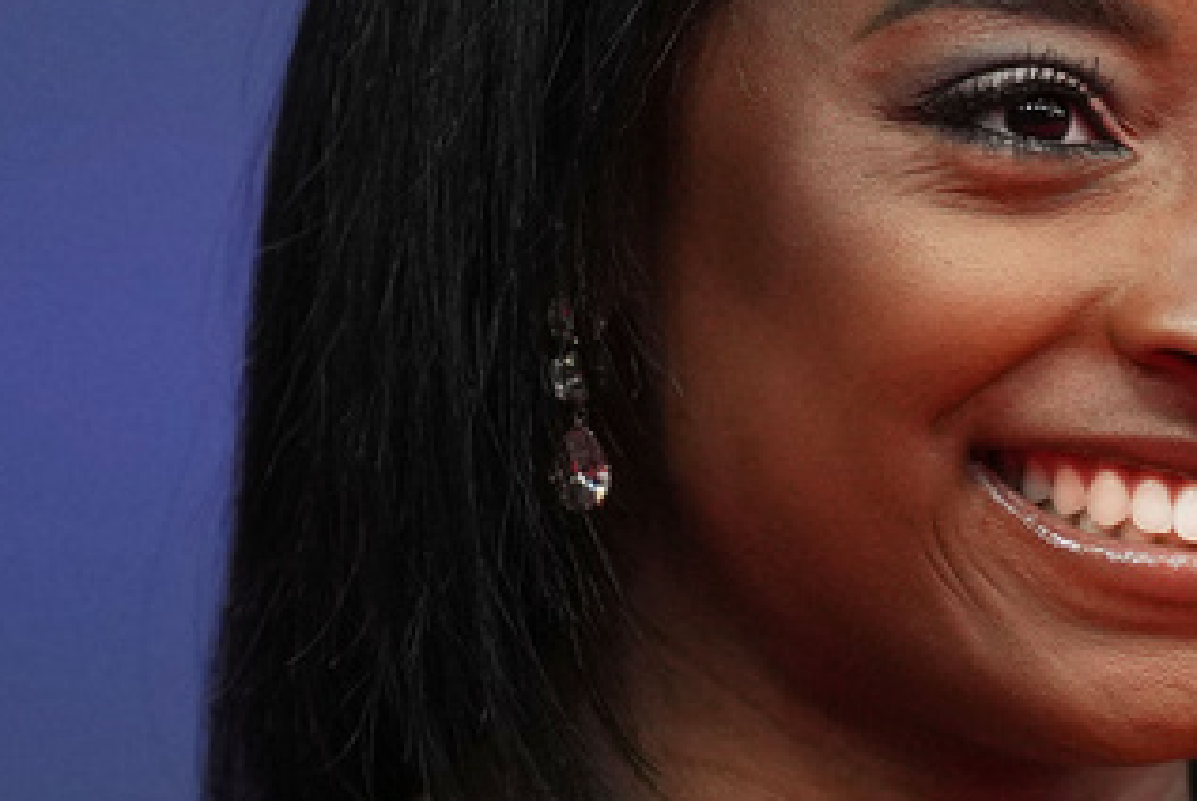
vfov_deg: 2.1
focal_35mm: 652
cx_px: 1121
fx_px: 21698
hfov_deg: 3.2
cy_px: 482
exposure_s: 1/2000
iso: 1600
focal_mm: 135
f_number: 1.8
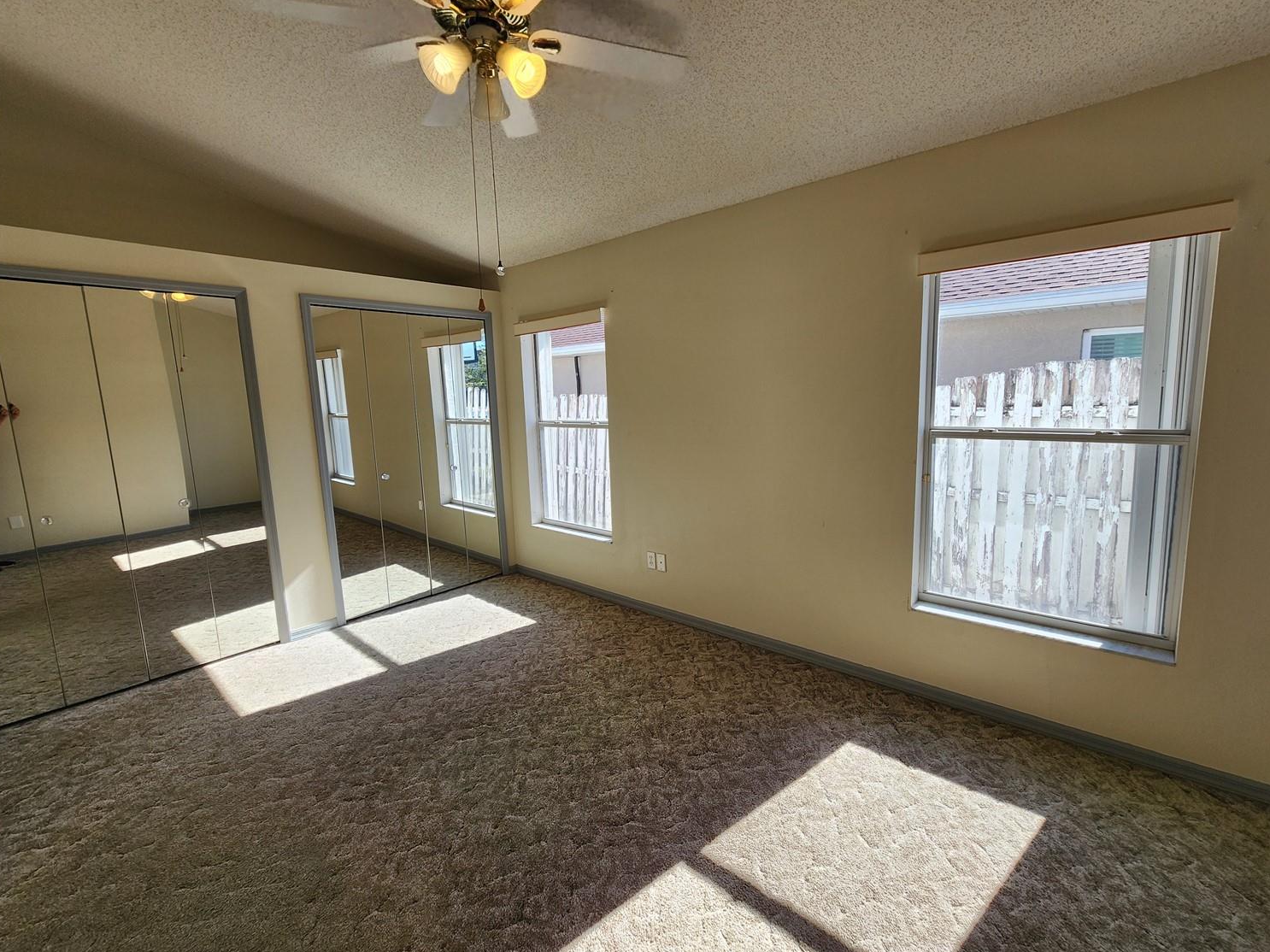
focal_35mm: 14
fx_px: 514
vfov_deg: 85.7
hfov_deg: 101.9
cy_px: 470
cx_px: 677
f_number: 2.2
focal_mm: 2.2
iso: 50
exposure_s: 1/322
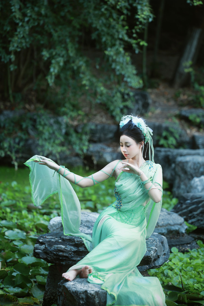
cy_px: 153
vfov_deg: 14.1
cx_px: 102
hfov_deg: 9.4
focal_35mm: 146
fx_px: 1241
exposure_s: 1/125
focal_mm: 147
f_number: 2.8
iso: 160
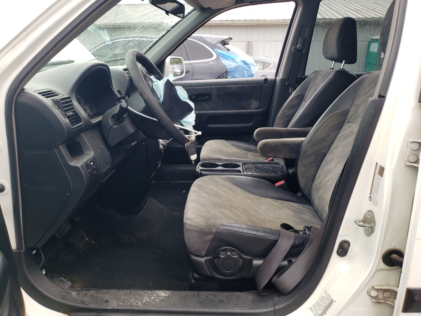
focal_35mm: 26
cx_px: 210
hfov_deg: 67.3
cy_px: 158
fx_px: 316
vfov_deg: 53.1
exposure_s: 1/357
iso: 50
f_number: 1.5
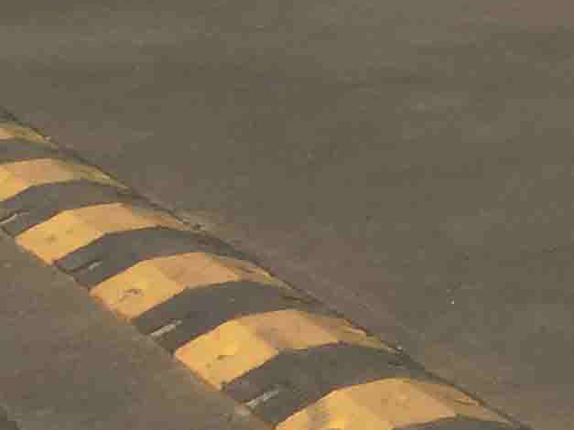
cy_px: -340
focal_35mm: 151
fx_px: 2503
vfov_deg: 9.4
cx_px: 1362
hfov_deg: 11.1
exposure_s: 1/1412
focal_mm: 4.15
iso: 32
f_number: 2.2
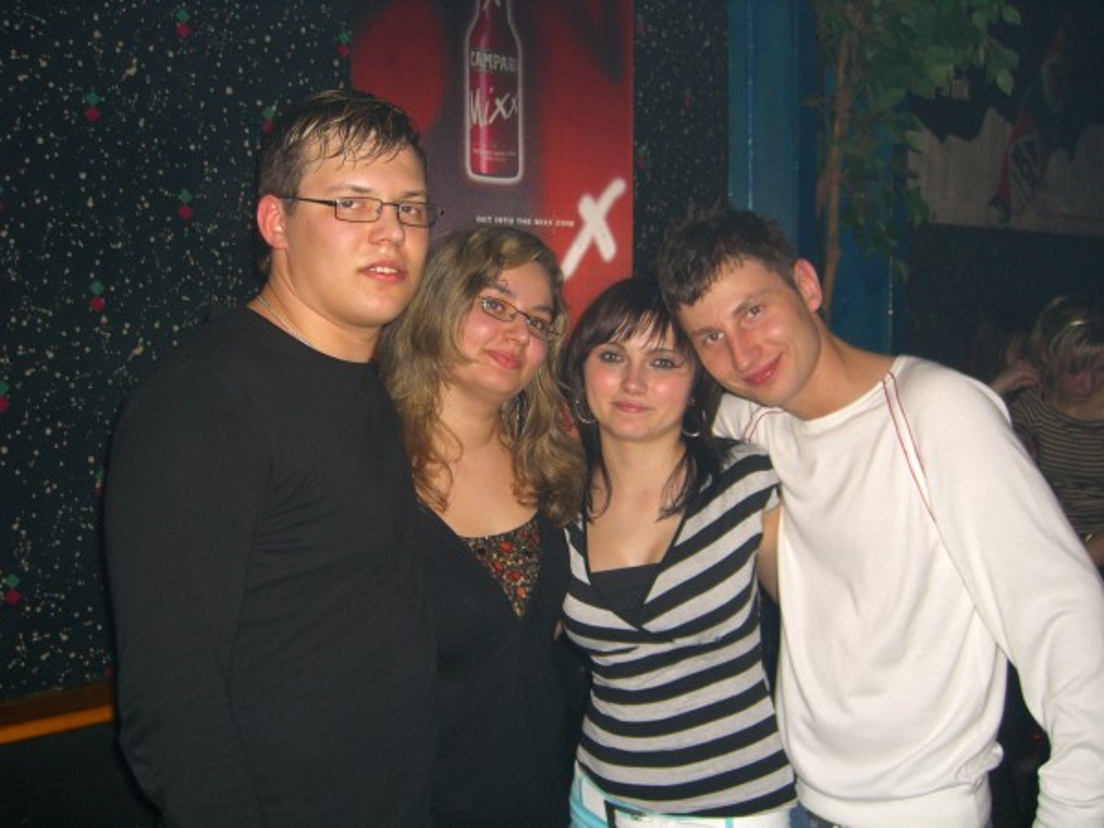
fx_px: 1212
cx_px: 552
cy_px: 414
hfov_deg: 49.0
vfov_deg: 37.7
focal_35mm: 38
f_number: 2.8
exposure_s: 1/60
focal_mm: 7.9
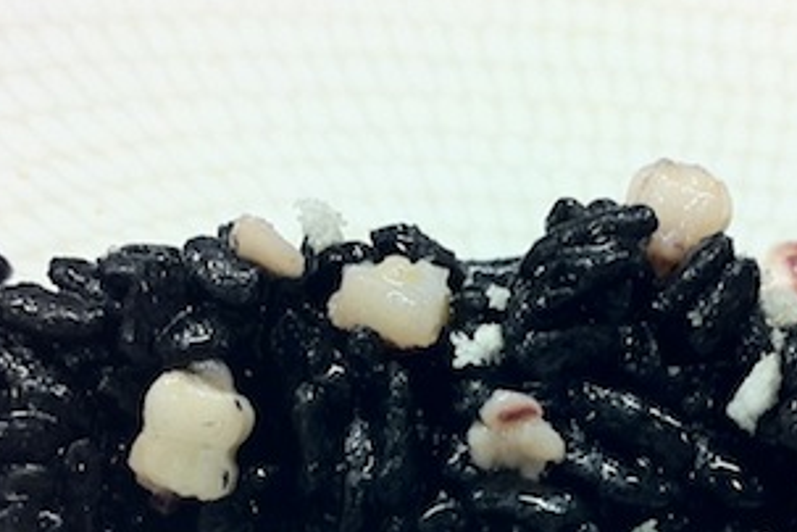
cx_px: 523
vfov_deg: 18.6
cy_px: 492
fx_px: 1594
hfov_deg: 27.9
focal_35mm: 72
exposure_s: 1/25
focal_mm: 3.85
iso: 80
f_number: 2.8
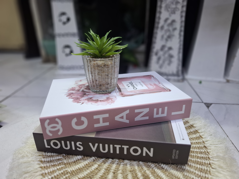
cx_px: 120
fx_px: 159
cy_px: 90
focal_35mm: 23
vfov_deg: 58.9
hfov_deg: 73.9
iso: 200
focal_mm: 5.54
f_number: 1.8
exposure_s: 1/100
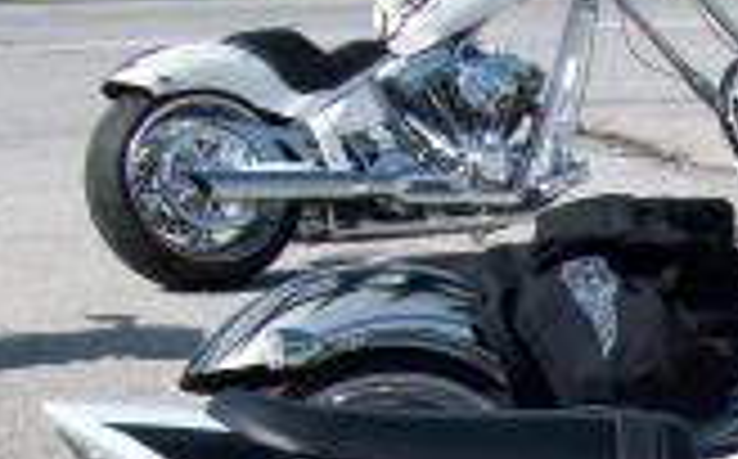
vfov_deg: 8.9
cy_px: 828
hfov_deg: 13.5
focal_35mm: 141
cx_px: 1274
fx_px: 2832
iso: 64
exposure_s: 1/355
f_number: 5.5
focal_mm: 5.7
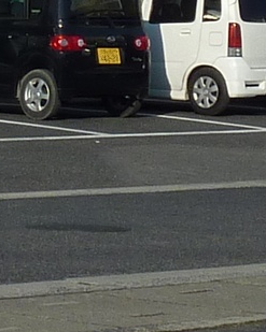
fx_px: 2796
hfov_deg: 5.4
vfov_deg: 6.7
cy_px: -157
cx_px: -113
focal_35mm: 284
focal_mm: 6.1
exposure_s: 1/500
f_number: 5.6
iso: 80
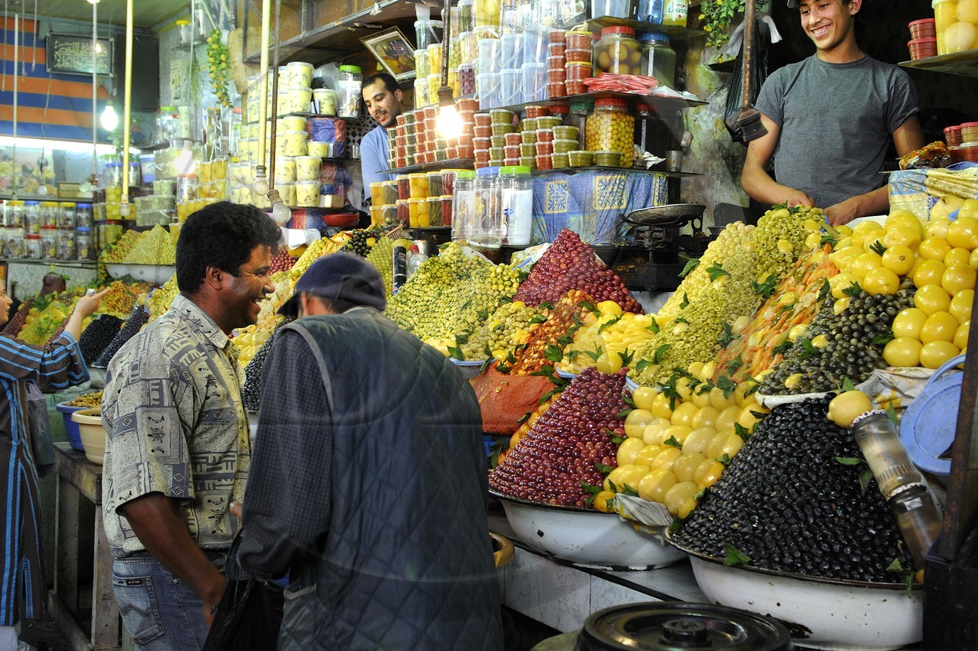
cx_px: 437
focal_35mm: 39
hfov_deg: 49.5
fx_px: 1059
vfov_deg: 34.2
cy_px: 300
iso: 800
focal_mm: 31
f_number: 4
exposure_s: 1/60
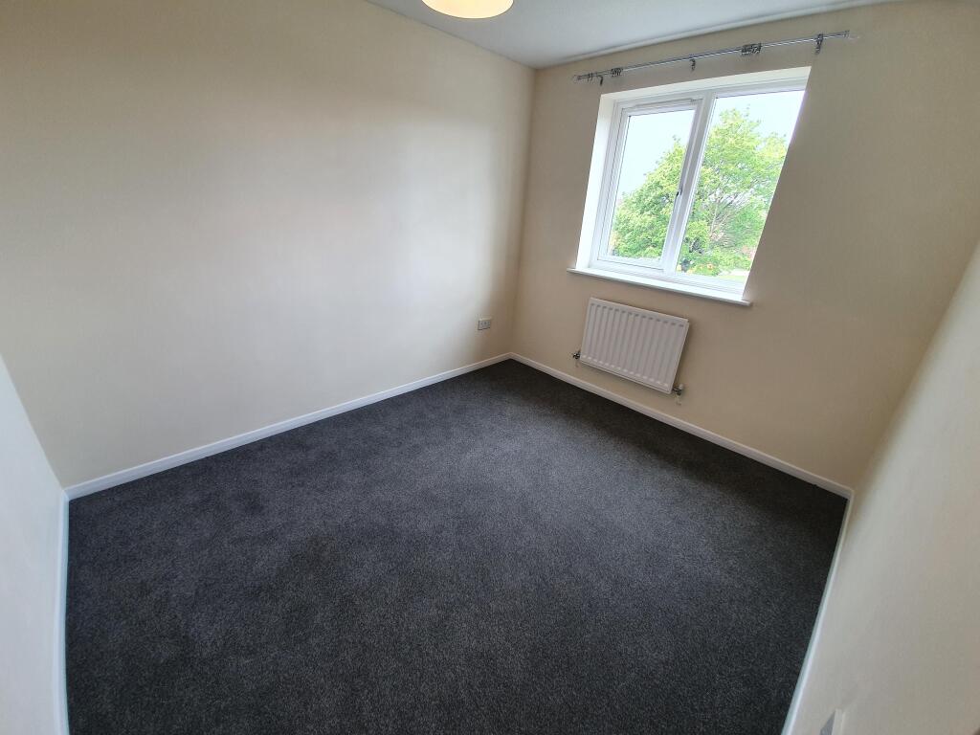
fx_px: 368
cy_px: 368
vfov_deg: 89.9
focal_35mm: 13
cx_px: 490
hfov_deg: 106.2
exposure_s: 1/50
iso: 64
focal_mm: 1.8
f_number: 2.2
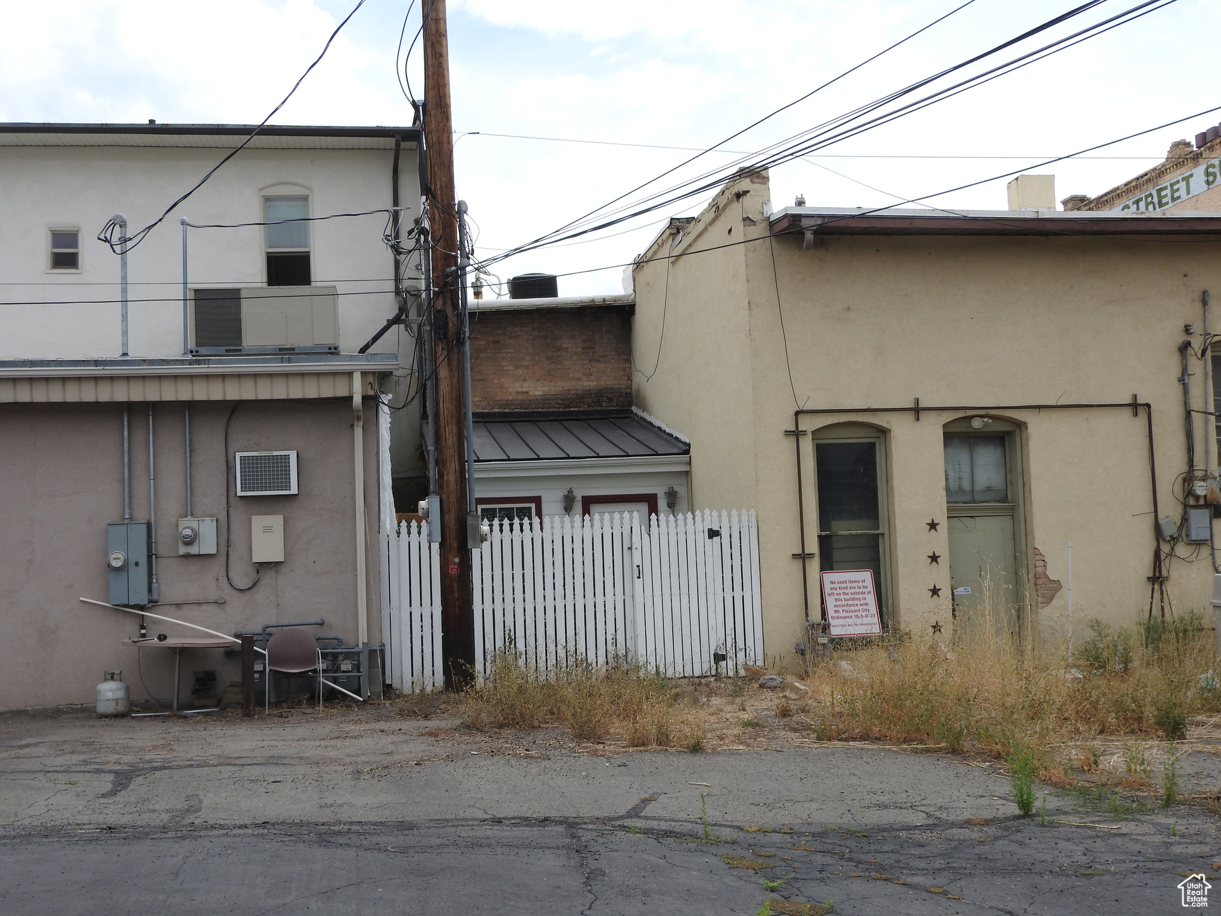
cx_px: 610
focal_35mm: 45
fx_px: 1587
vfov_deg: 32.2
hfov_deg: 42.1
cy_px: 458
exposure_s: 1/1250
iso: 100
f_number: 4
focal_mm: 8.1
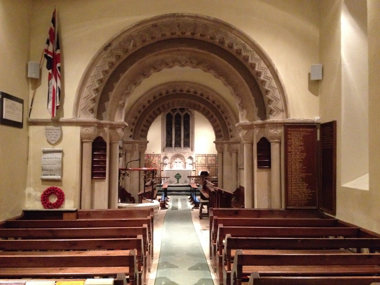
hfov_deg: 52.6
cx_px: 190
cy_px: 142
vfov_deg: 40.7
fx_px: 384
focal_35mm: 35
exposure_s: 1/15
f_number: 2.4
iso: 800
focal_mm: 4.28
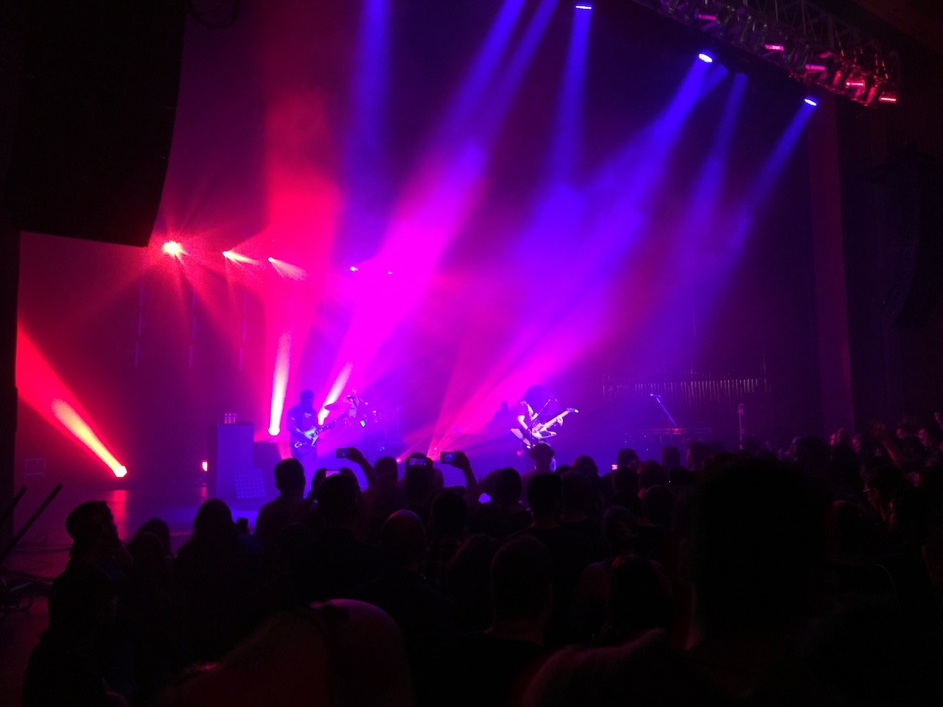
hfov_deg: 61.7
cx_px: 472
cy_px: 354
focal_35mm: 29
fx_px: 790
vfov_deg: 48.2
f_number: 2.2
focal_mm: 4.15
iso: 125
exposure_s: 1/10
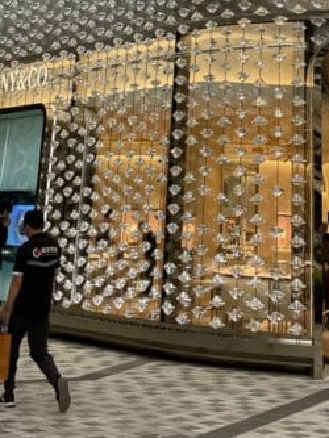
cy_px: -160
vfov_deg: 21.6
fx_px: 1013
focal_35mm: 80
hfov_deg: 18.4
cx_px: 234
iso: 32
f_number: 1.6
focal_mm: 4.2
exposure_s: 1/121
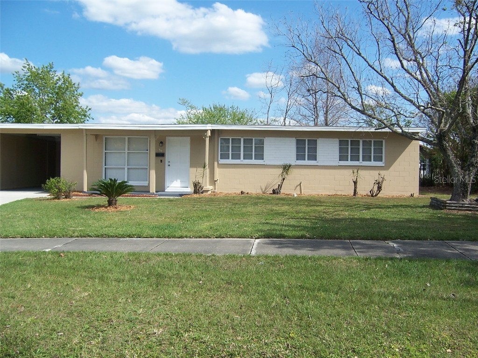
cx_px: 239
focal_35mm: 33
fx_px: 456
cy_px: 179
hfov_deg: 55.4
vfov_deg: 42.9
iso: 80
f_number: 3.4
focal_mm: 5.5
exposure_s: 1/750
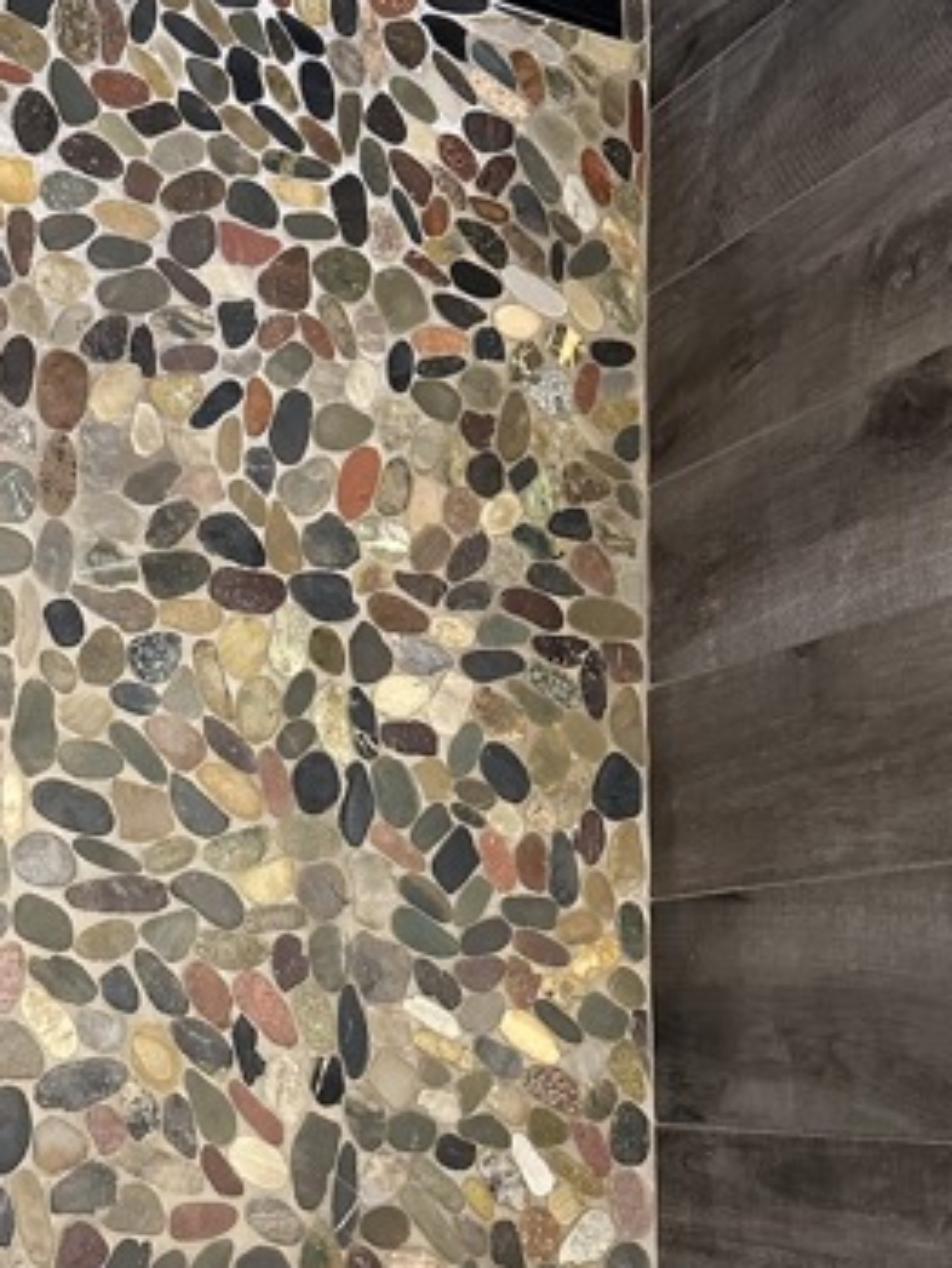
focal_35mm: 44
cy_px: 785
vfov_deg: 42.6
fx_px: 1612
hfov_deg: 31.8
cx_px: 164
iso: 1000
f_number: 1.78
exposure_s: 1/40
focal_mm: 6.86
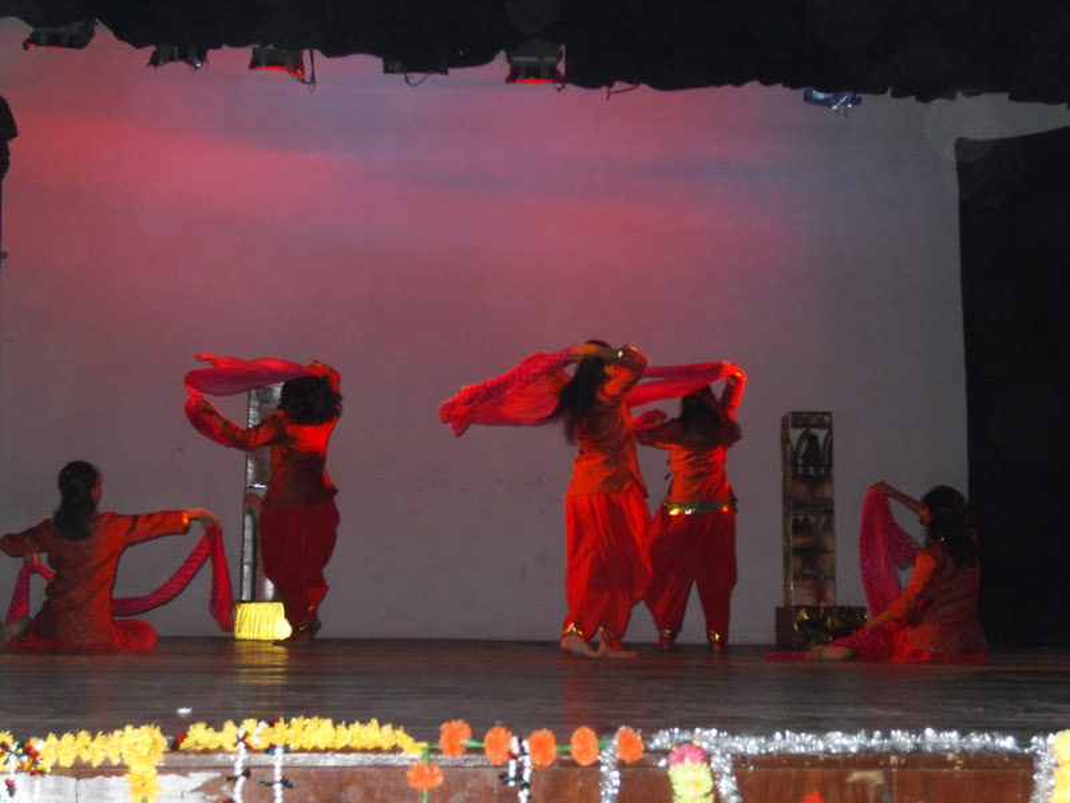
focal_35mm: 55
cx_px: 535
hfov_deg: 34.9
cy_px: 402
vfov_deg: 26.6
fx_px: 1700
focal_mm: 11.8
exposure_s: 1/60
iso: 400
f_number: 4
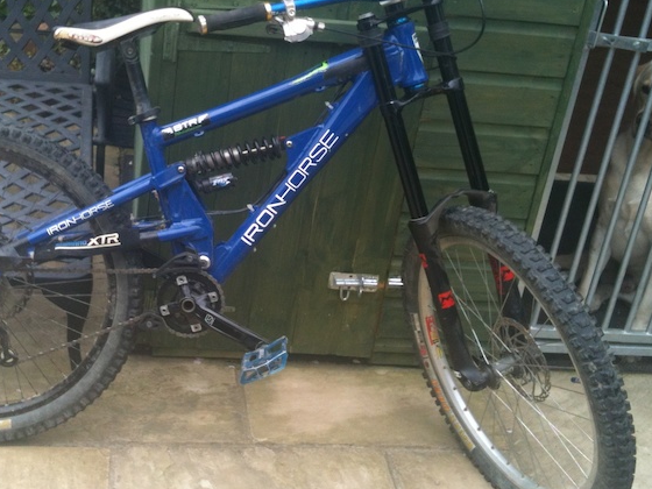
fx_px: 942
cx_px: 263
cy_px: 215
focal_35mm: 50
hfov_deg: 38.0
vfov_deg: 29.1
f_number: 2.8
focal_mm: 3.85
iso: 64
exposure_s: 1/158
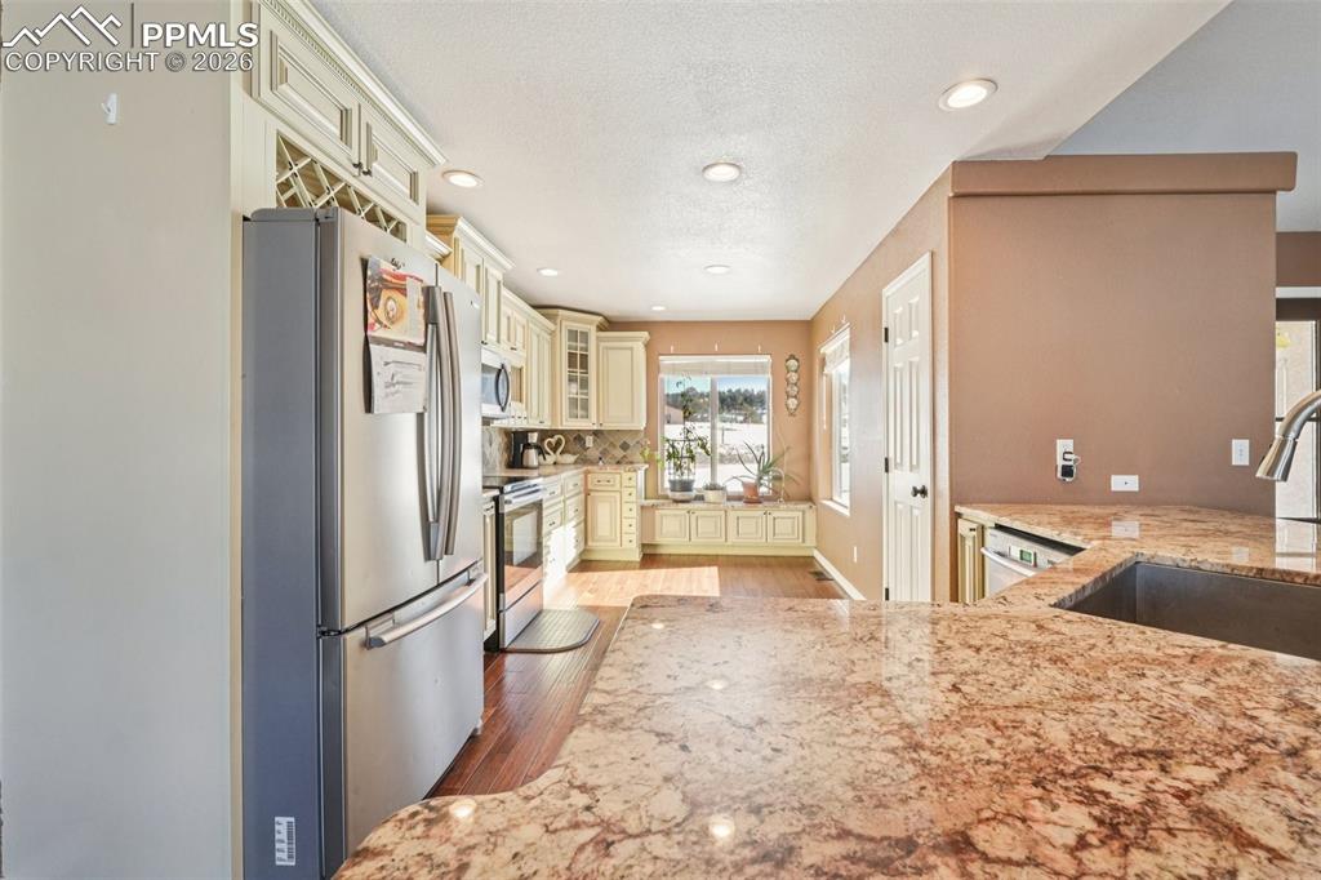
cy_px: 440
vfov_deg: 77.3
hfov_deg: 100.4
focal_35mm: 15
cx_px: 660
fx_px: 550
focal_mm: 10
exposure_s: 1/20
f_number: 8
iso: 800
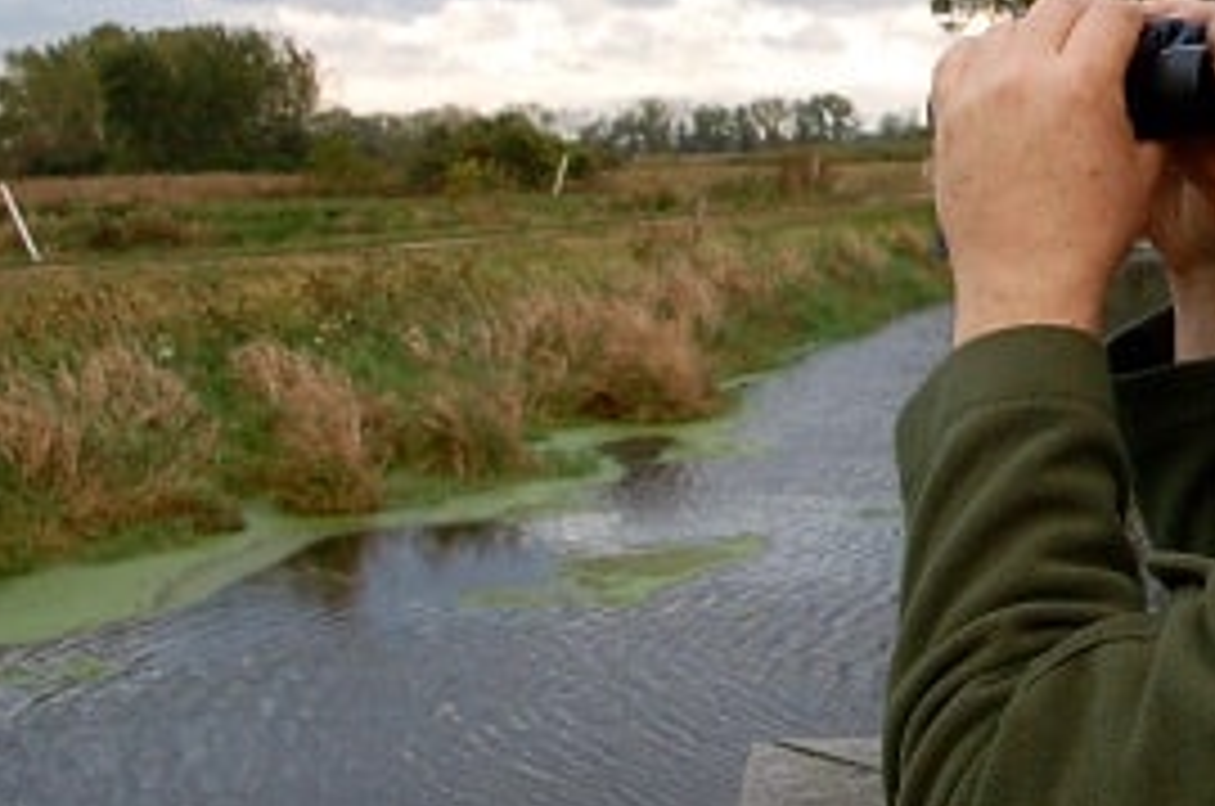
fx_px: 2362
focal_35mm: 70
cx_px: 1089
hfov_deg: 27.8
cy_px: 63
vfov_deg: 19.0
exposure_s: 1/250
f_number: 10
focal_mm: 21
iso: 800
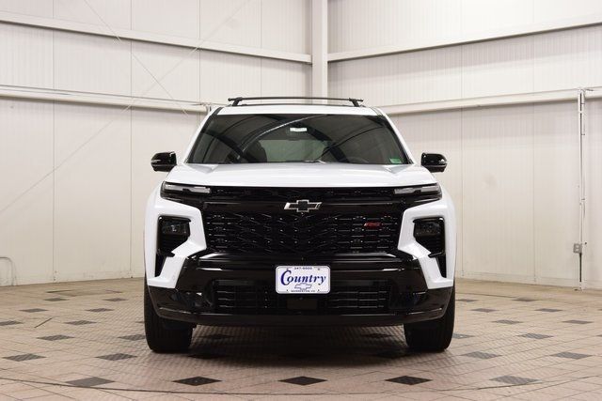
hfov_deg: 33.4
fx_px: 1003
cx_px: 301
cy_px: 200
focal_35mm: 60
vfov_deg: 22.6
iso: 1250
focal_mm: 40
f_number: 8
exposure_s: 1/60
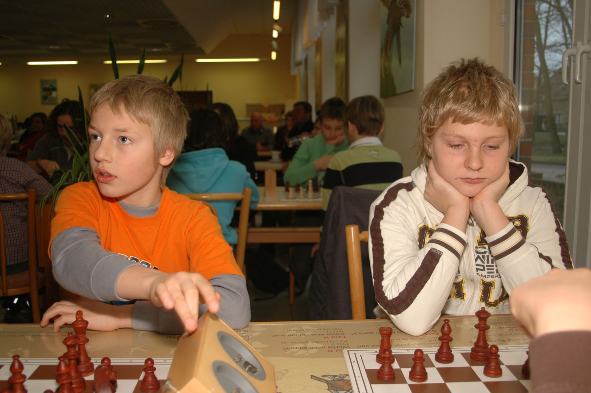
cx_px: 296
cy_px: 196
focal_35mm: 36
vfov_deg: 36.8
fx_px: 591
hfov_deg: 53.2
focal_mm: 24
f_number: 4
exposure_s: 1/60
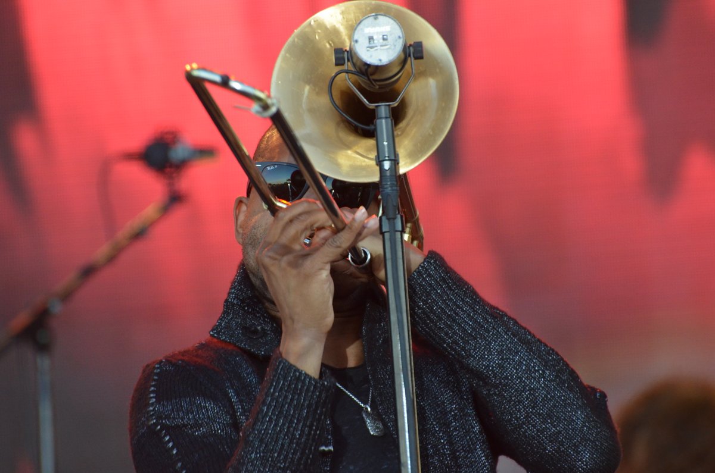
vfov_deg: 3.7
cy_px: 236
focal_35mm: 375
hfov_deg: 5.5
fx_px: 7433
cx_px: 358
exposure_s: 1/400
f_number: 5.6
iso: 1600
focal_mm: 250
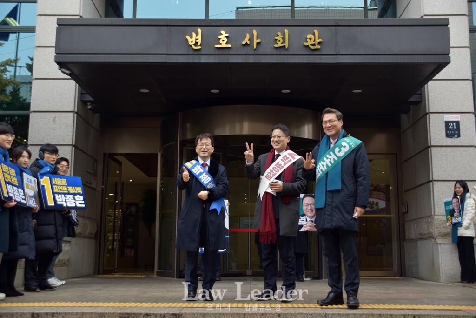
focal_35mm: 42
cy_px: 159
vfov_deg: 31.9
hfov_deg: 46.4
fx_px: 555
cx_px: 238
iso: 125
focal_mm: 28
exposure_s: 1/200
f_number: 4
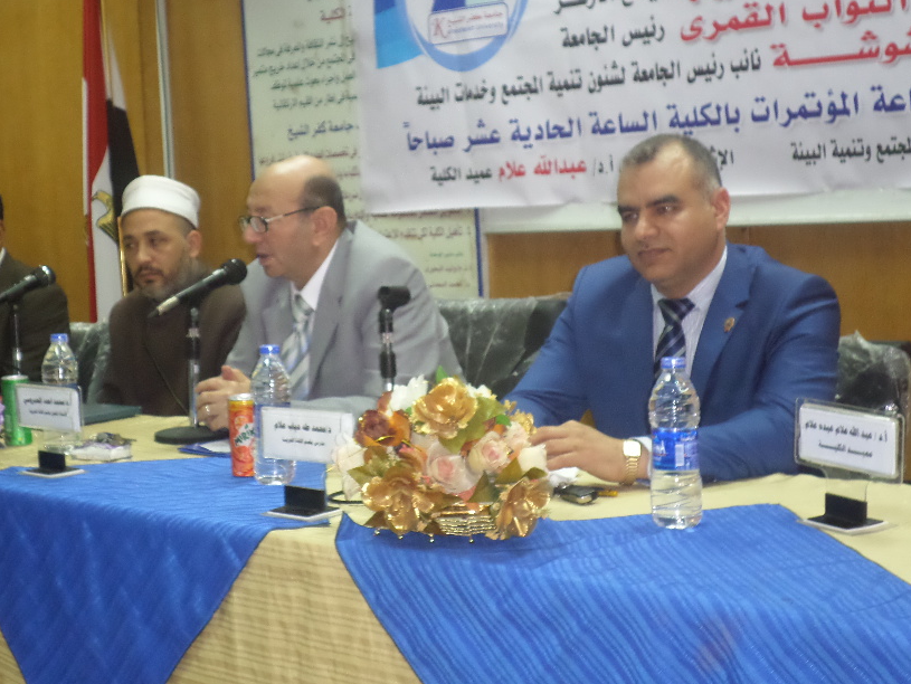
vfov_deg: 27.0
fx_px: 1422
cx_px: 371
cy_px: 281
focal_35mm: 54
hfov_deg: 35.4
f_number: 3.2
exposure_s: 1/45
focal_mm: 7.8
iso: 320
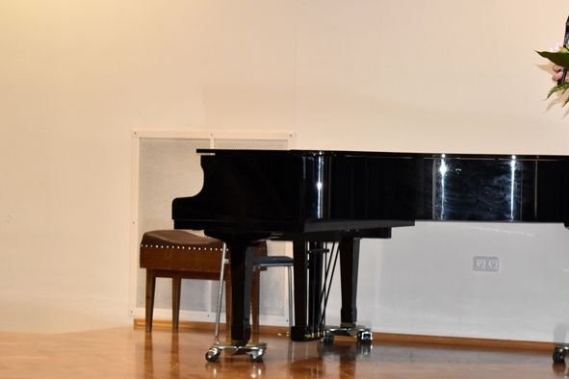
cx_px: 470
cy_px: 199
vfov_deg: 10.5
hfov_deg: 15.6
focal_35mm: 130
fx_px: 2055
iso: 1000
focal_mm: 50
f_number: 5.6
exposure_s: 1/80
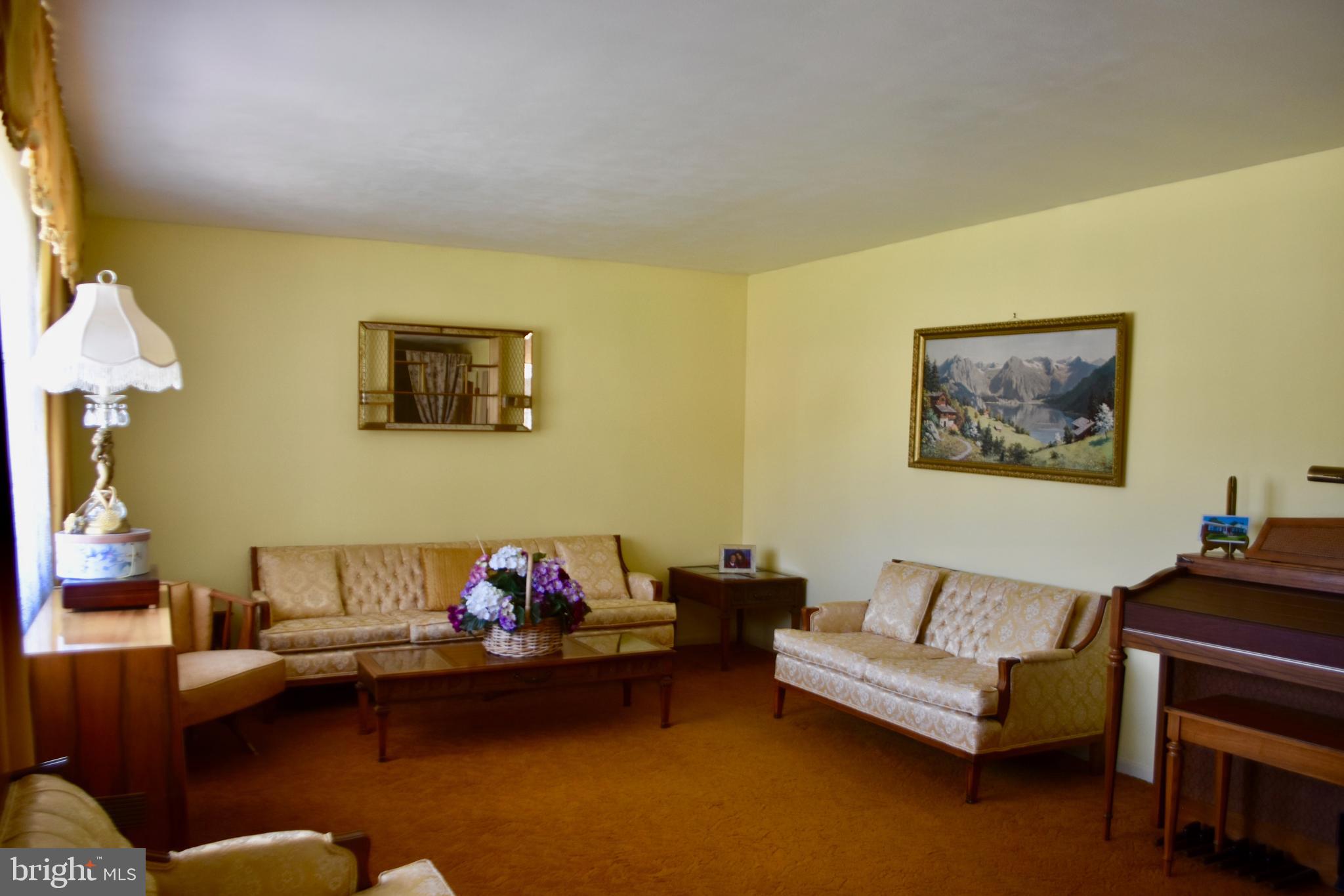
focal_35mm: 27
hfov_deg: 67.4
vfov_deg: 47.9
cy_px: 448
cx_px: 672
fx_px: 1008
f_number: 4
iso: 450
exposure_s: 1/60
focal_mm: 18
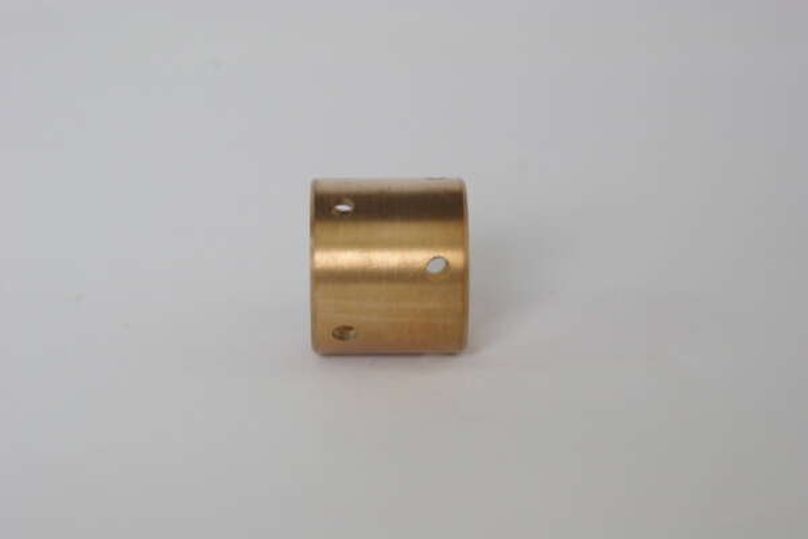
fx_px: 2693
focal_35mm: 120
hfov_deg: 17.1
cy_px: 270
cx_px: 404
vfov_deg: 11.4
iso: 800
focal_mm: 80
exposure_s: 1/30
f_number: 8
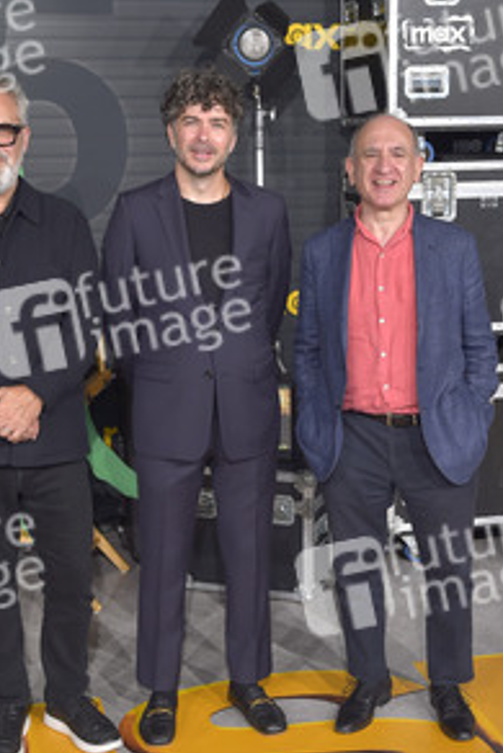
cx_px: 195
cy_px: 446
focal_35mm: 48
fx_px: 1005
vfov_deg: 40.9
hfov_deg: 28.0
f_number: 6.3
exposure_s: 1/250
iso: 320
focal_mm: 35
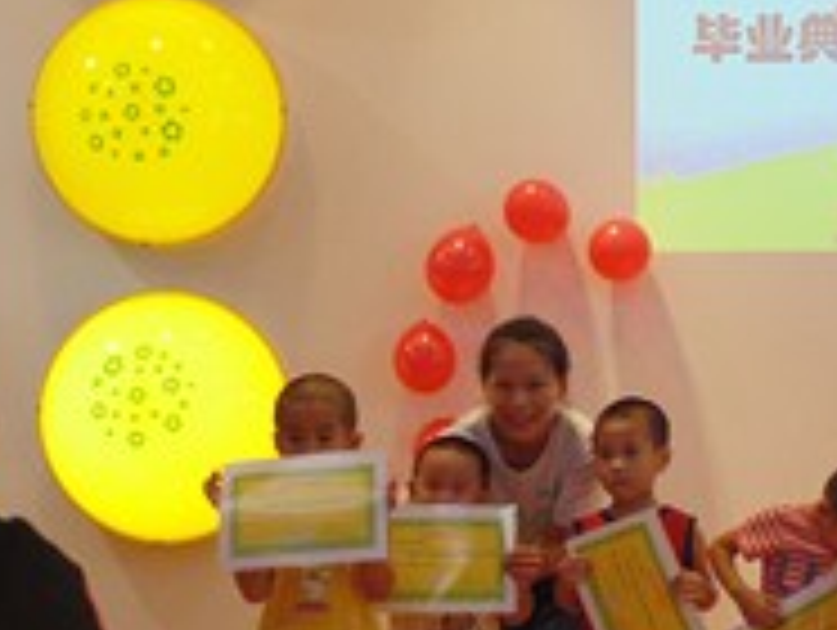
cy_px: 486
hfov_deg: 26.3
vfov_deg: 20.0
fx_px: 1767
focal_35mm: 73
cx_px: 639
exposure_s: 1/30
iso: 160
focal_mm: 6.2
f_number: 3.4
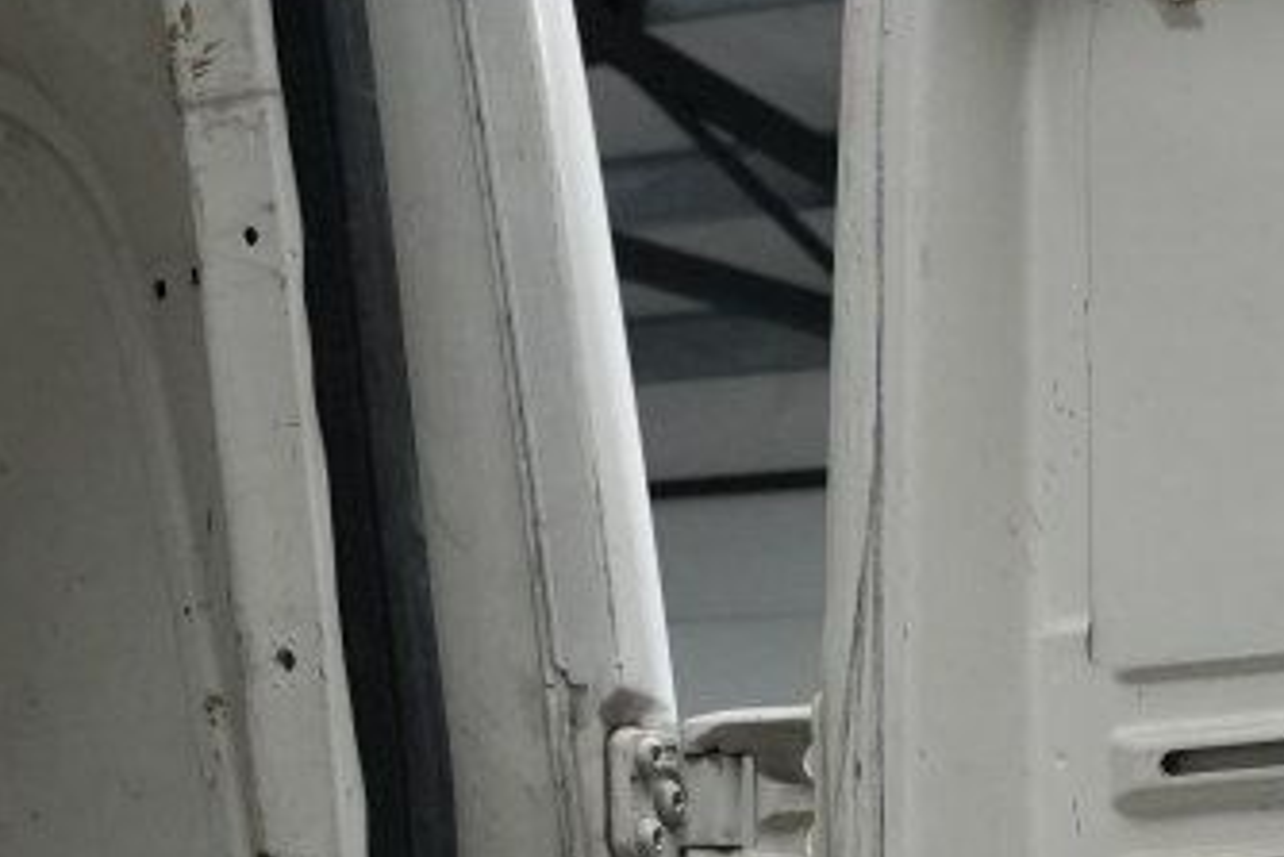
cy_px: 1483
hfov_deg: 17.0
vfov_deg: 11.2
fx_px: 4103
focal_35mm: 115
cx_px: 1520
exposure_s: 1/160
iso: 1000
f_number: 4
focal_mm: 16
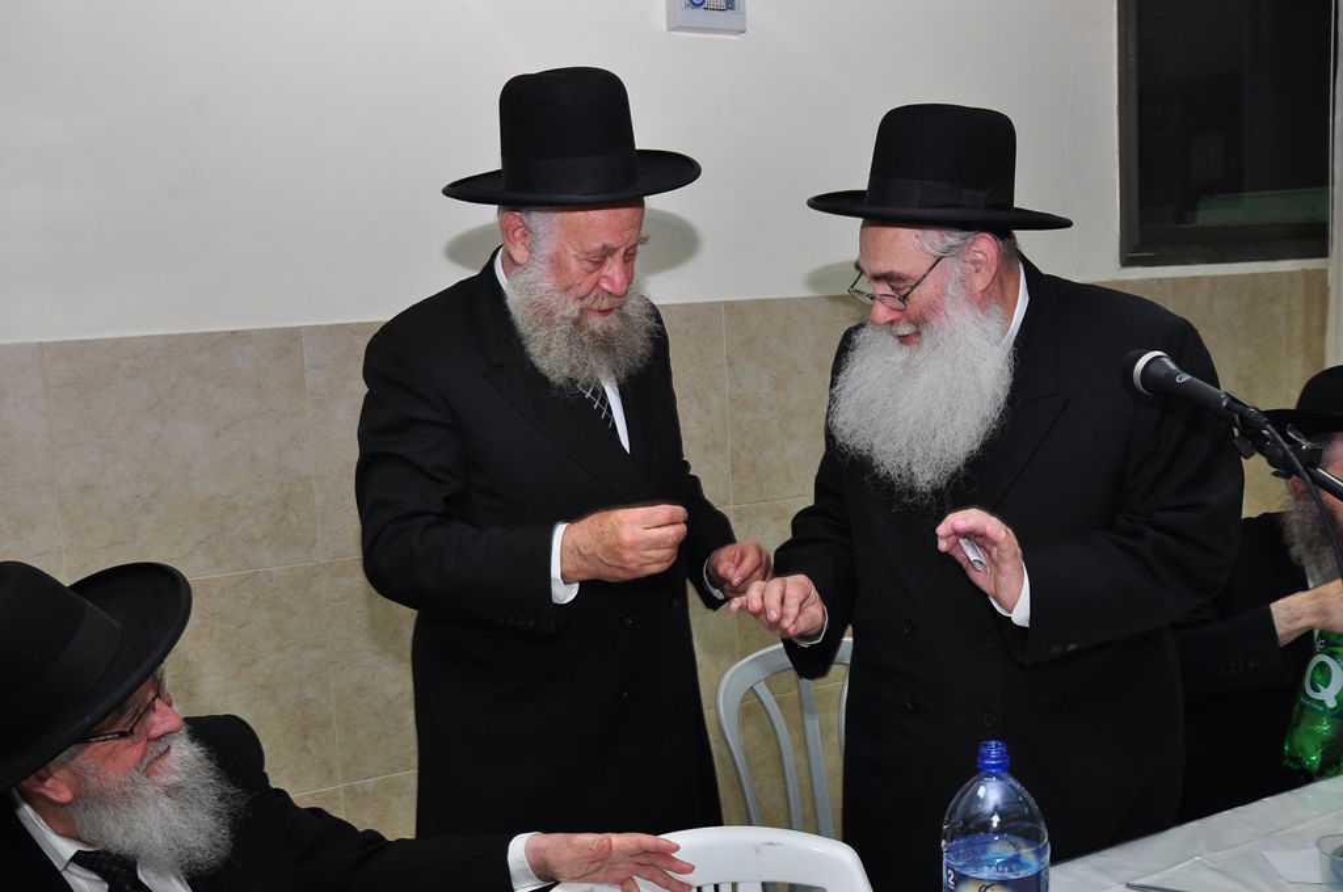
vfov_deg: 36.8
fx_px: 1341
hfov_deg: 53.2
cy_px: 446
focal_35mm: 36
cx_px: 672
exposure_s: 1/60
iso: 400
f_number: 6.3
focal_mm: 24
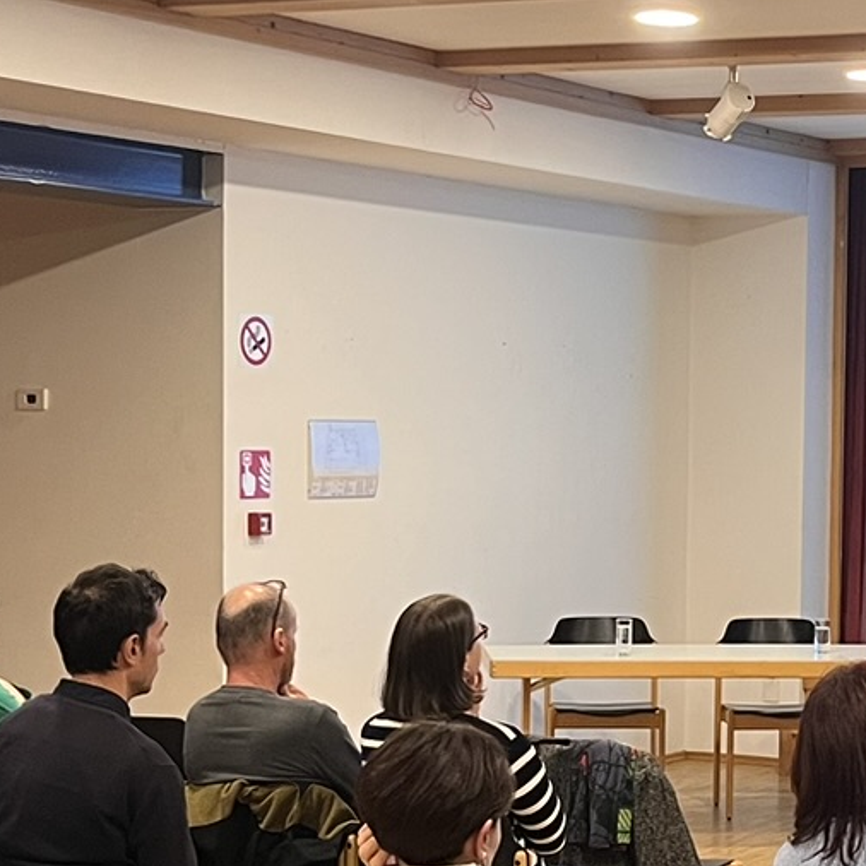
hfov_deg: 18.4
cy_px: 573
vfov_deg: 18.6
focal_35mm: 93
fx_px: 2632
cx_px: 782
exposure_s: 1/60
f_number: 1.6
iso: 250
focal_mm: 5.1
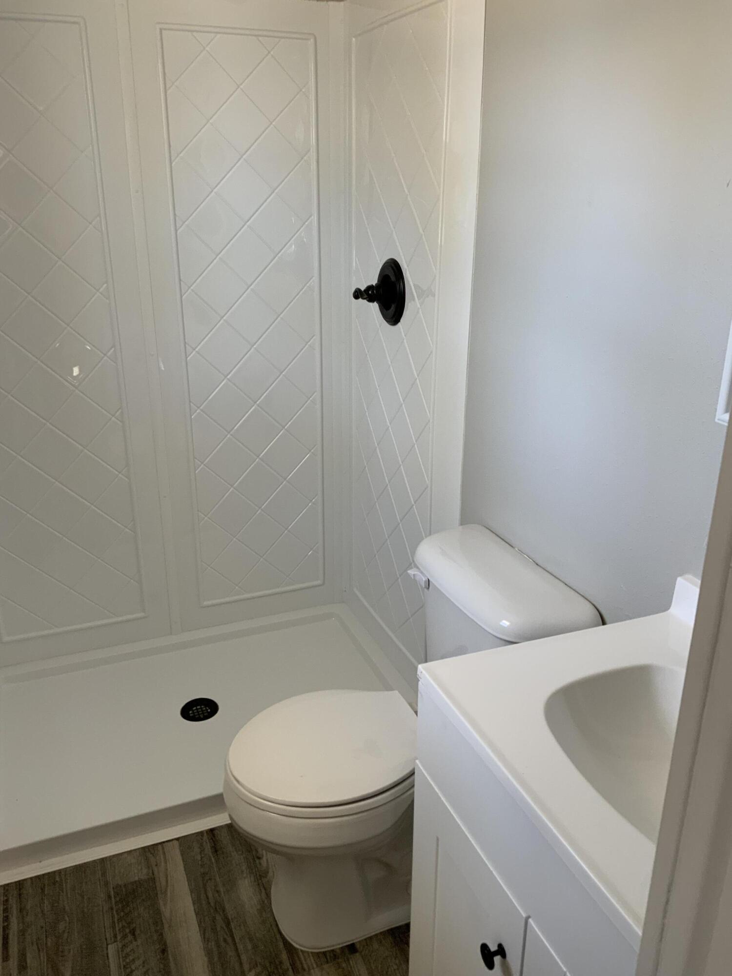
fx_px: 818
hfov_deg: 48.2
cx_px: 366
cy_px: 488
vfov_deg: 61.7
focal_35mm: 29
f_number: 1.8
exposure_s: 1/60
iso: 64
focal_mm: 3
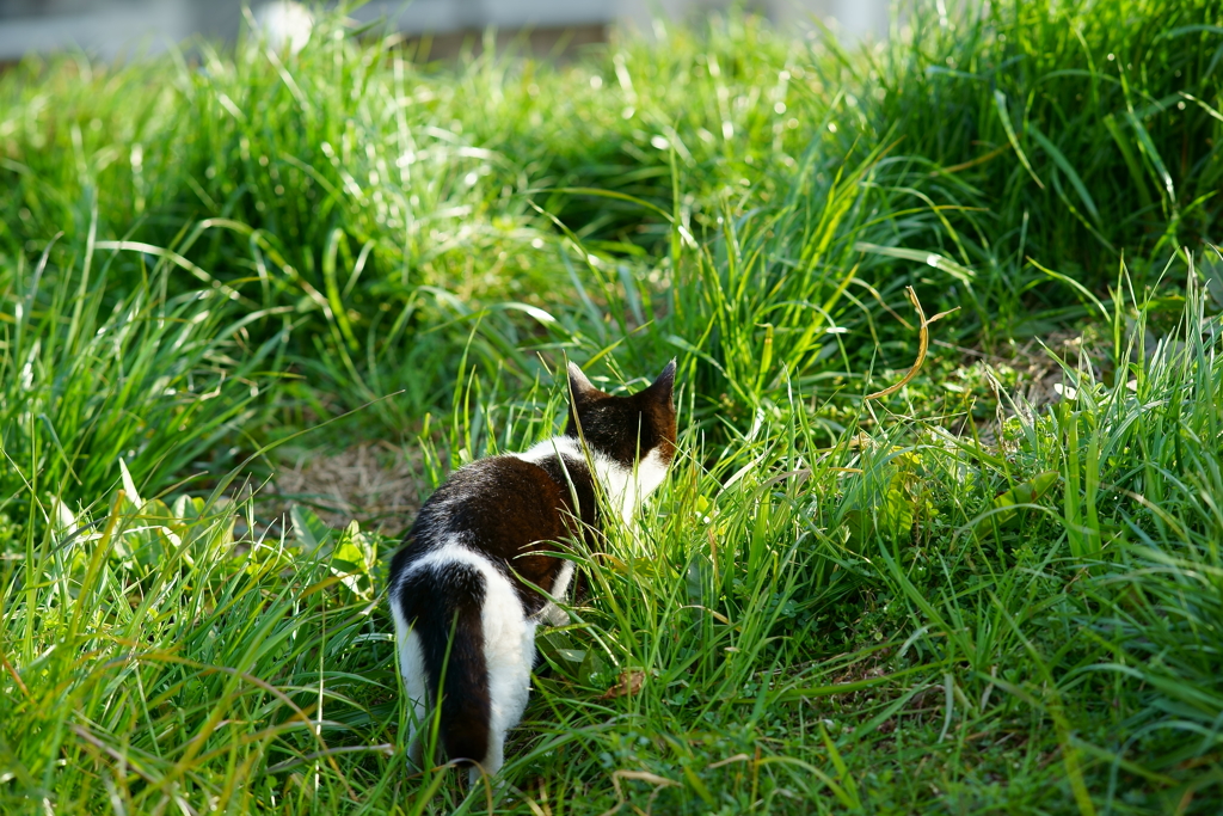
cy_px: 408
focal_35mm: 135
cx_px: 612
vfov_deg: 10.2
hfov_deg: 15.2
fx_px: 4587
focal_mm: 135
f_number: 4
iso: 100
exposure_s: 1/200
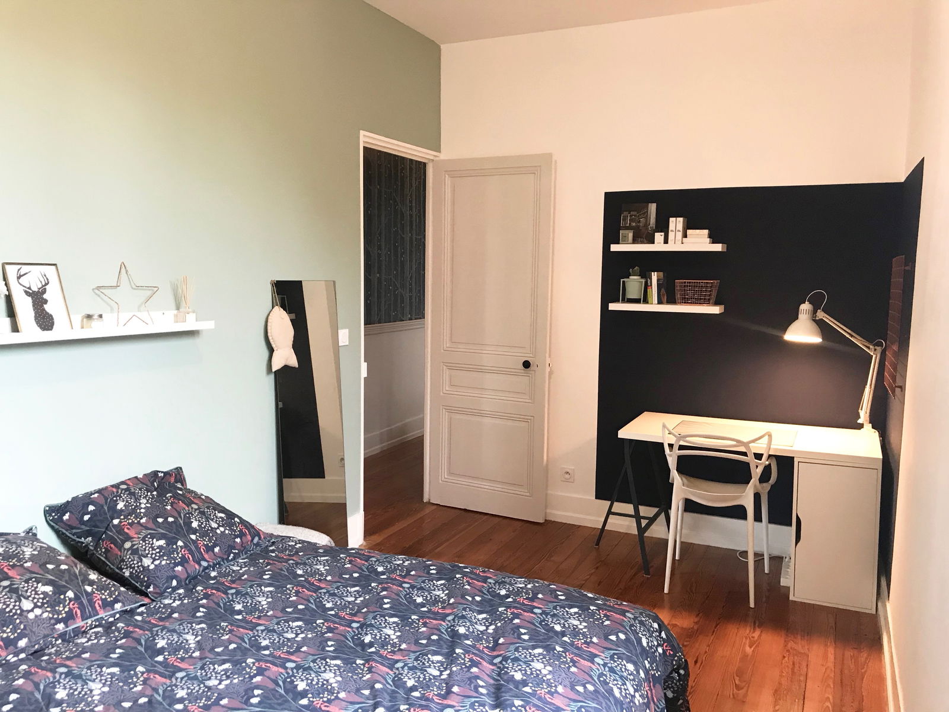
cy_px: 356
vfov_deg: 49.7
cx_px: 474
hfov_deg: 63.4
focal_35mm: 28
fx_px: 768
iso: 40
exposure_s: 1/25
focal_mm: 3.99
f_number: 1.8
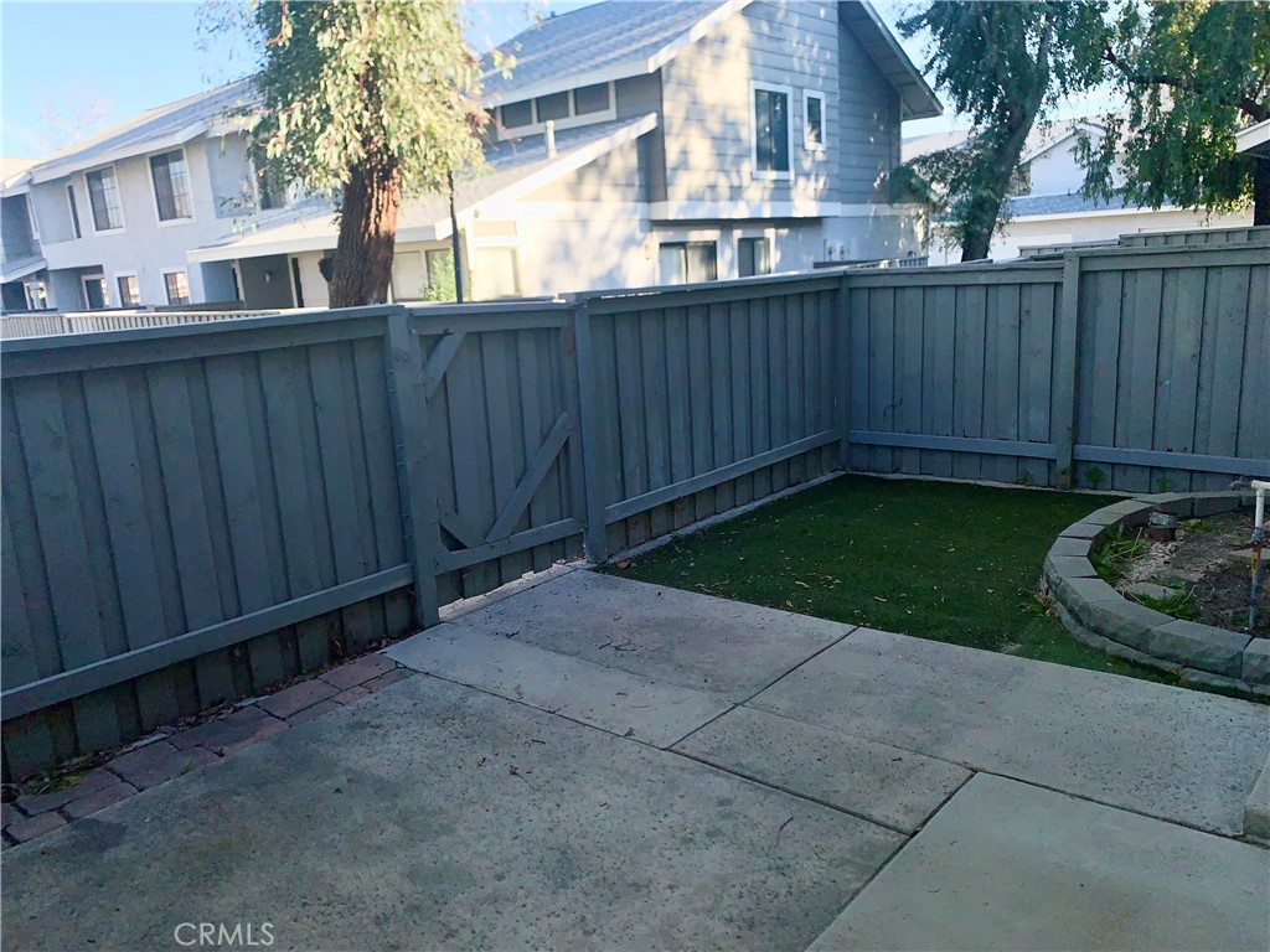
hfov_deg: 67.3
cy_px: 476
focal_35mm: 26
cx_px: 635
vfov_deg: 53.1
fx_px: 954
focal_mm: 4.25
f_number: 1.8
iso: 25
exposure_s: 1/1368
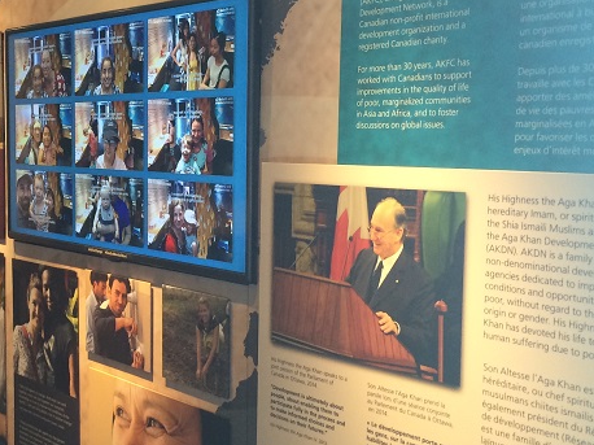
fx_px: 978
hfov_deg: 32.3
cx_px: 70
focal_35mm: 57
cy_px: 228
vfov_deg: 25.6
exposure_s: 1/30
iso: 100
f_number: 2.2
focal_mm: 4.15
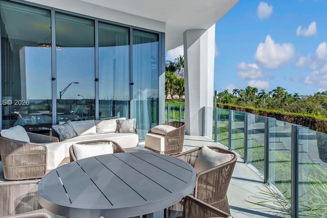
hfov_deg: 76.0
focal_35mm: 23
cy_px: 103
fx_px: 209
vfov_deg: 55.1
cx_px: 173
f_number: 13
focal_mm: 16
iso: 80
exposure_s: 1/125
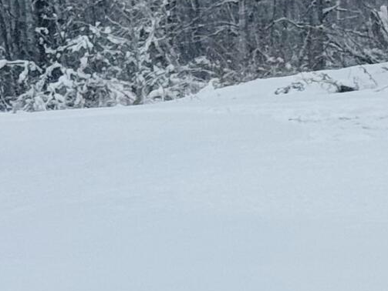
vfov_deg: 5.2
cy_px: 194
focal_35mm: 286
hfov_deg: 6.8
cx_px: 674
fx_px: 3208
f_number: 1.78
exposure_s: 1/2513
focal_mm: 6.76
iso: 64
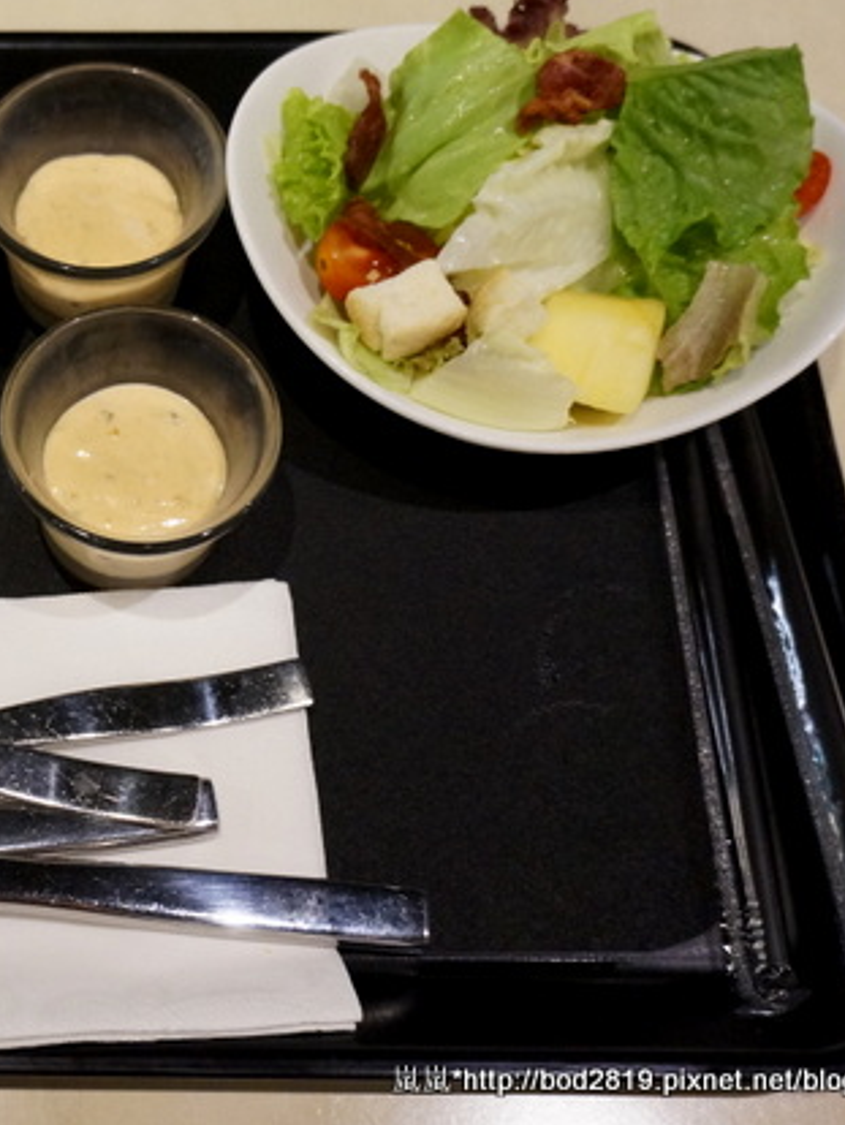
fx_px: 1520
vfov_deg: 40.6
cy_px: 556
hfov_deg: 29.4
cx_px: 33
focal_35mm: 47
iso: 2500
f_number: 4
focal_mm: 21
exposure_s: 1/60
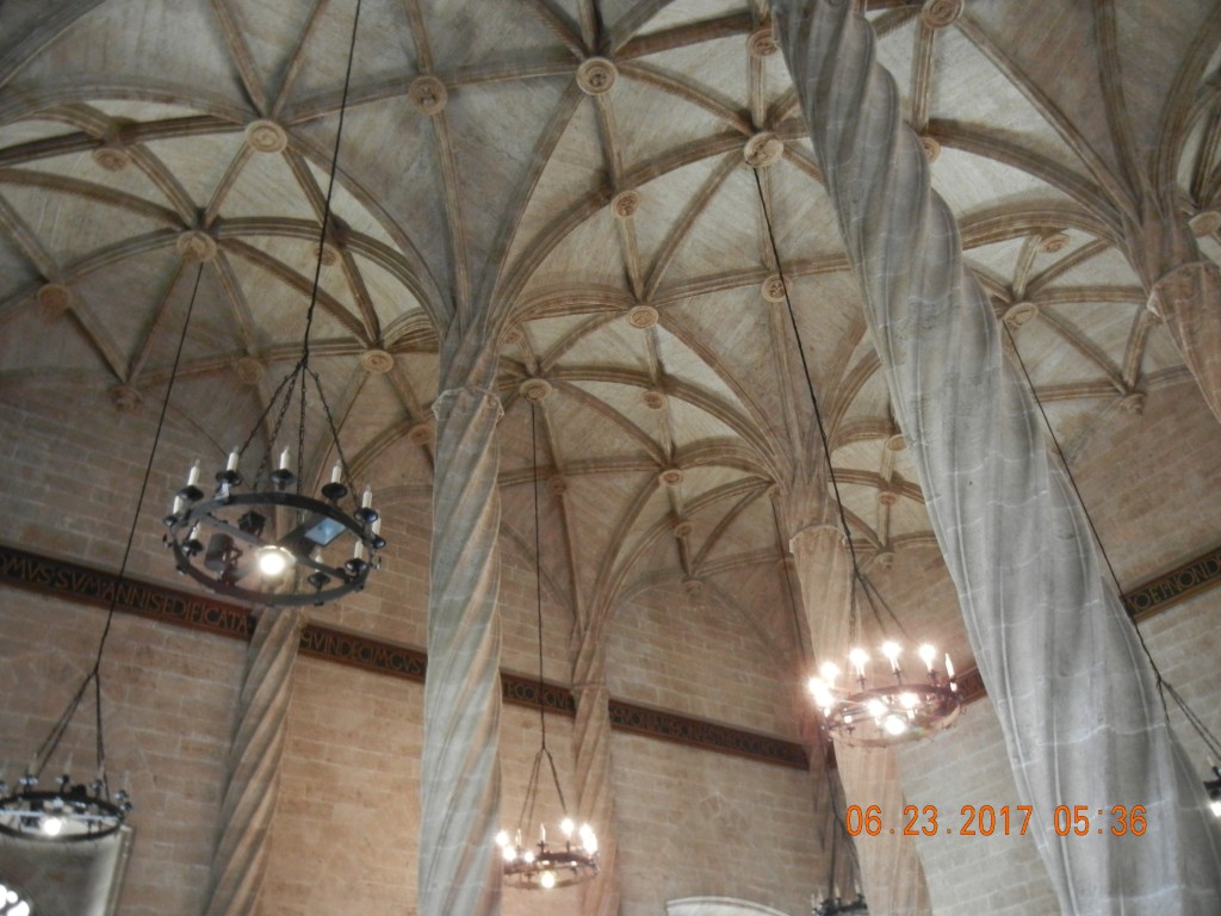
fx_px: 1058
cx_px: 610
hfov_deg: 60.0
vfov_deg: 46.8
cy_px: 458
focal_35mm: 30
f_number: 3.5
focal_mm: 5.4
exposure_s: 1/25.5
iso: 640
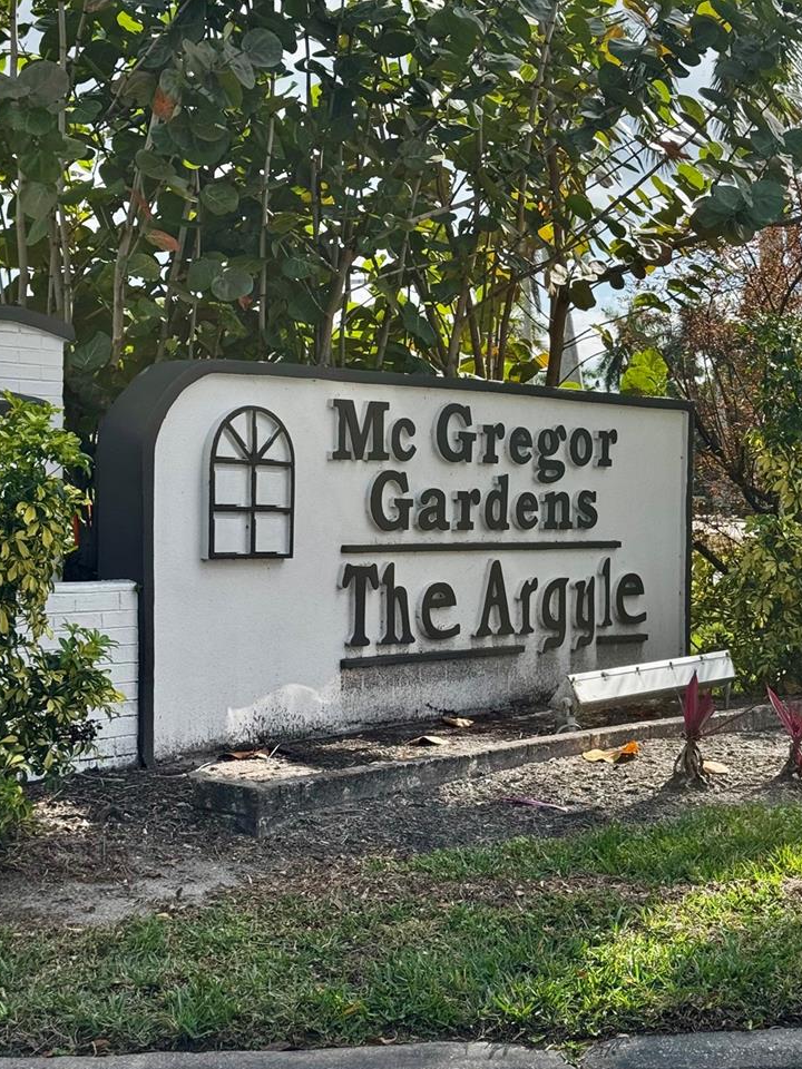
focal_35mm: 60
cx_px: 487
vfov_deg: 32.2
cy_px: 507
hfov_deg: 24.4
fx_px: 1853
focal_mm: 6.76
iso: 64
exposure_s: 1/2611
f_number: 1.78
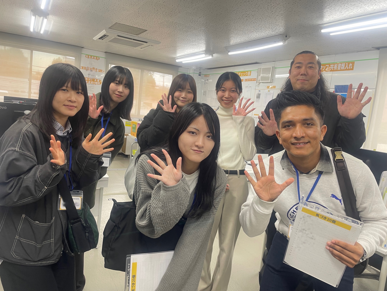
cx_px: 194
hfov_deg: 67.3
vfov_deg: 53.1
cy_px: 146
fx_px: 291
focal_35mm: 26
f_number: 1.6
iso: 80
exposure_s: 1/50
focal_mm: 4.2
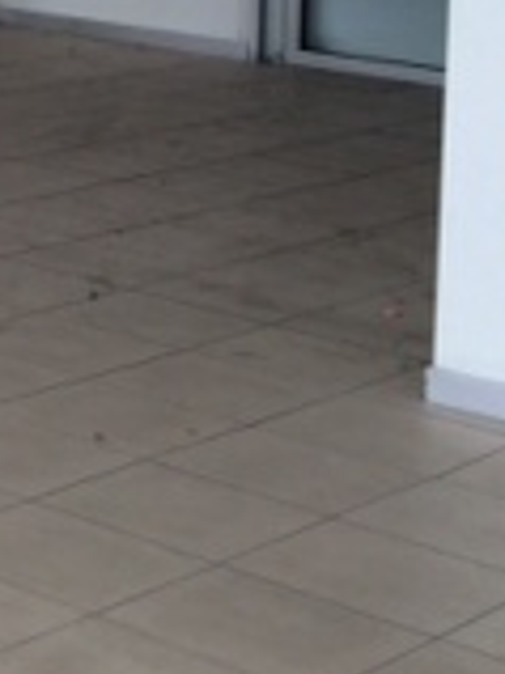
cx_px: -649
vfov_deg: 15.5
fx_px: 2357
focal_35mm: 121
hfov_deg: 10.7
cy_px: -212
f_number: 2.2
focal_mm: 4.12
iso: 50
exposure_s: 1/120
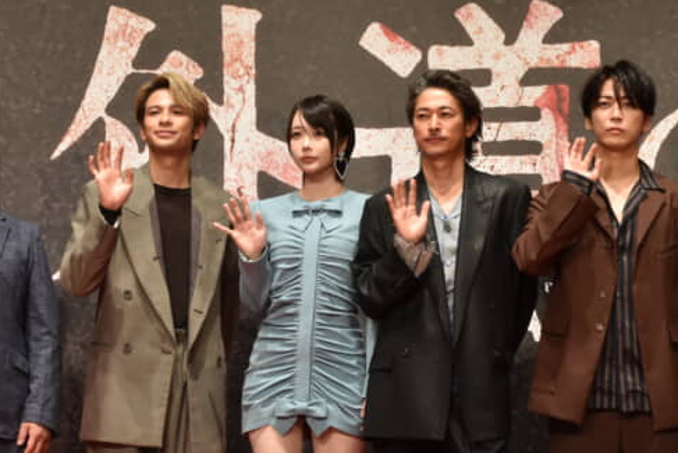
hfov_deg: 9.3
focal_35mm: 221
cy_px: 260
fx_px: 4163
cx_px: 539
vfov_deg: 6.2
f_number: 5
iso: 800
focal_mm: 70
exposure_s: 1/100
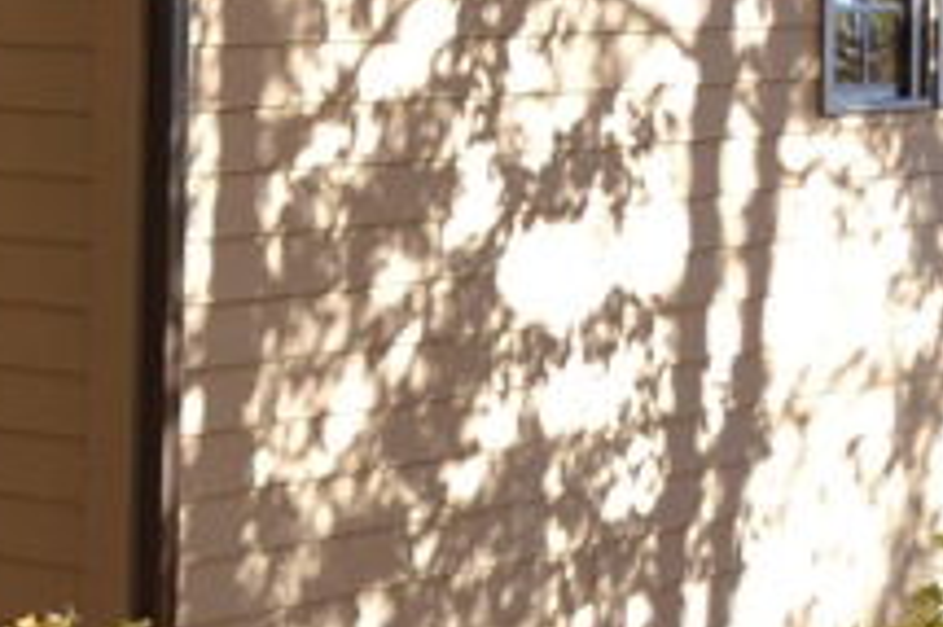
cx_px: -908
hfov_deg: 11.6
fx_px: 4214
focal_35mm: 161
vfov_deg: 8.4
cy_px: -81
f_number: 4
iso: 125
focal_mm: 18
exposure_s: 1/125
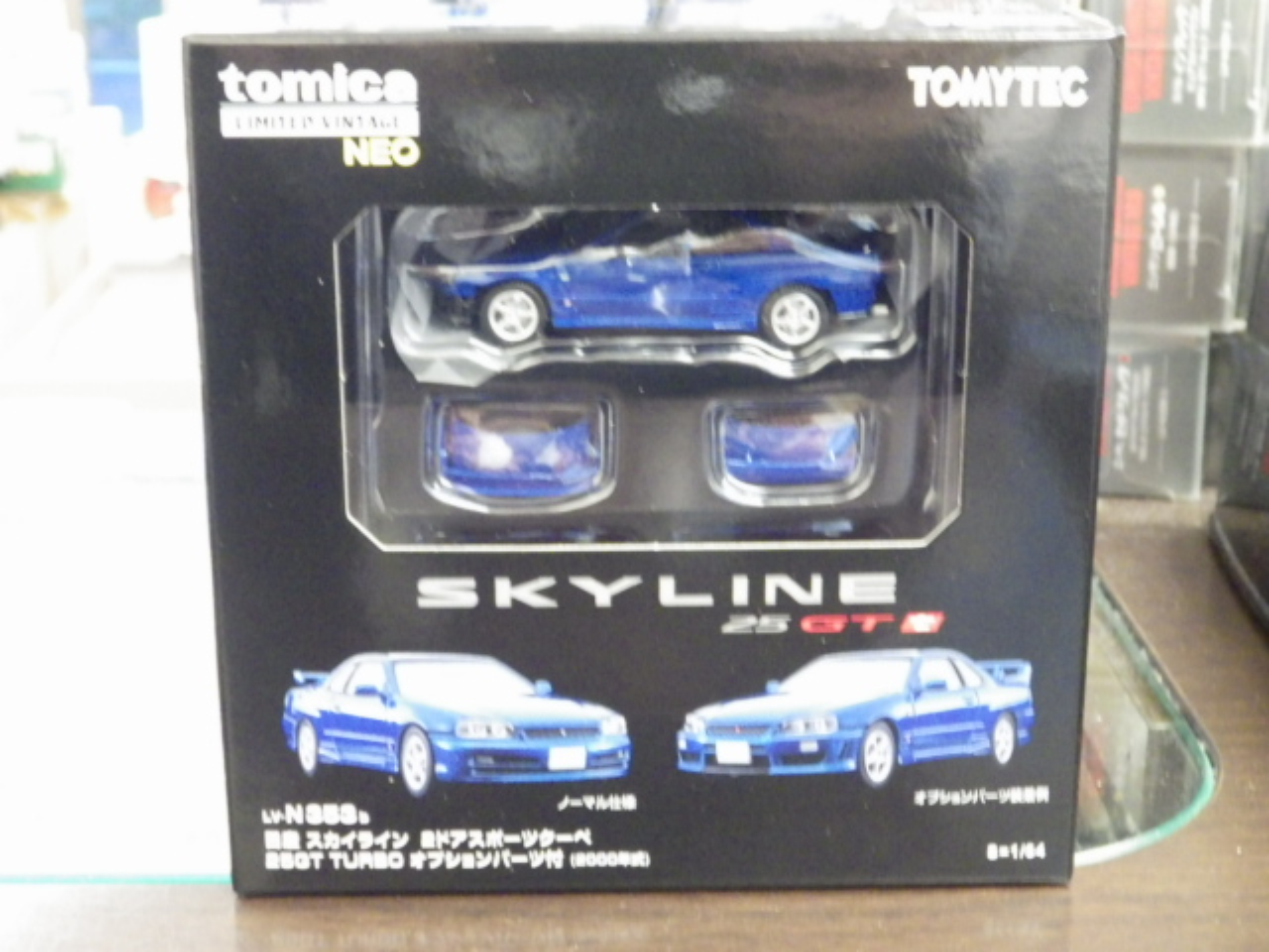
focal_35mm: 59
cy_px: 476
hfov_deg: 32.7
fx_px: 2163
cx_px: 634
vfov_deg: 24.8
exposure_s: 1/8
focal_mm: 10.7
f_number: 4
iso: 1600
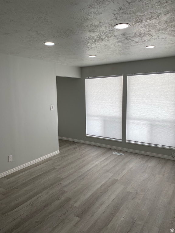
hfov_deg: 53.1
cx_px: 88
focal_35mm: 26
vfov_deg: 67.3
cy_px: 116
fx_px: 175
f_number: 1.8
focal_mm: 4.25
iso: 32
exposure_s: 1/912
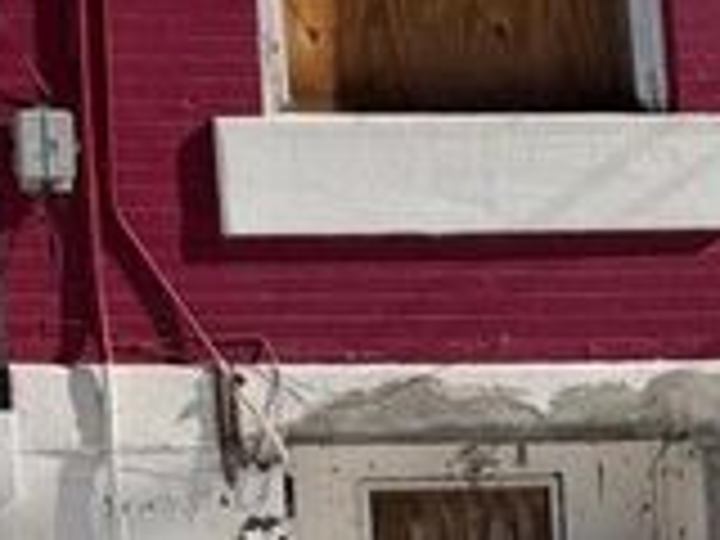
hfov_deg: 18.3
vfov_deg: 14.4
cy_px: -457
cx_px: -490
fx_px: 1851
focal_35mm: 89
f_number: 1.78
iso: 80
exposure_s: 1/7353
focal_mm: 6.76
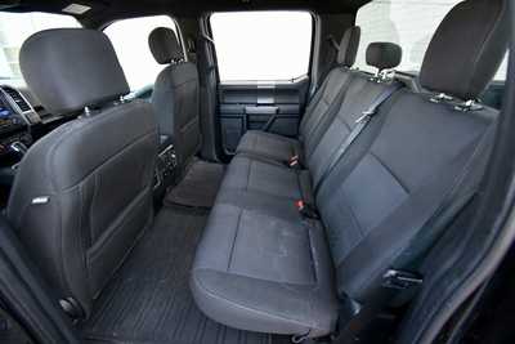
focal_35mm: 15
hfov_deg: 100.4
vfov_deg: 77.4
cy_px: 172
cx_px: 258
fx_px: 215
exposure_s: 1/125
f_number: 4.5
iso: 1100
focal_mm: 10
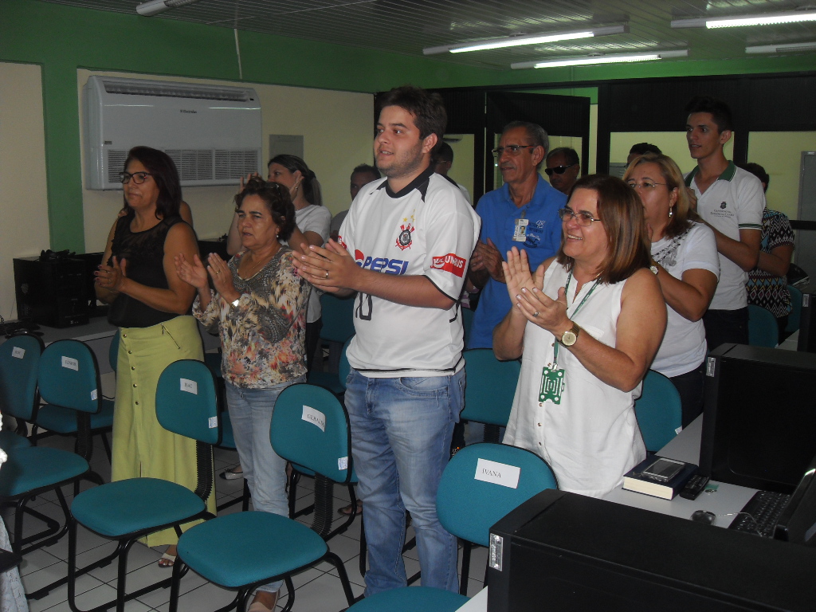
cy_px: 306
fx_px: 801
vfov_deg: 41.8
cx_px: 408
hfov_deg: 54.0
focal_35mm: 34
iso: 100
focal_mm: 6.3
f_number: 2.8
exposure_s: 1/45
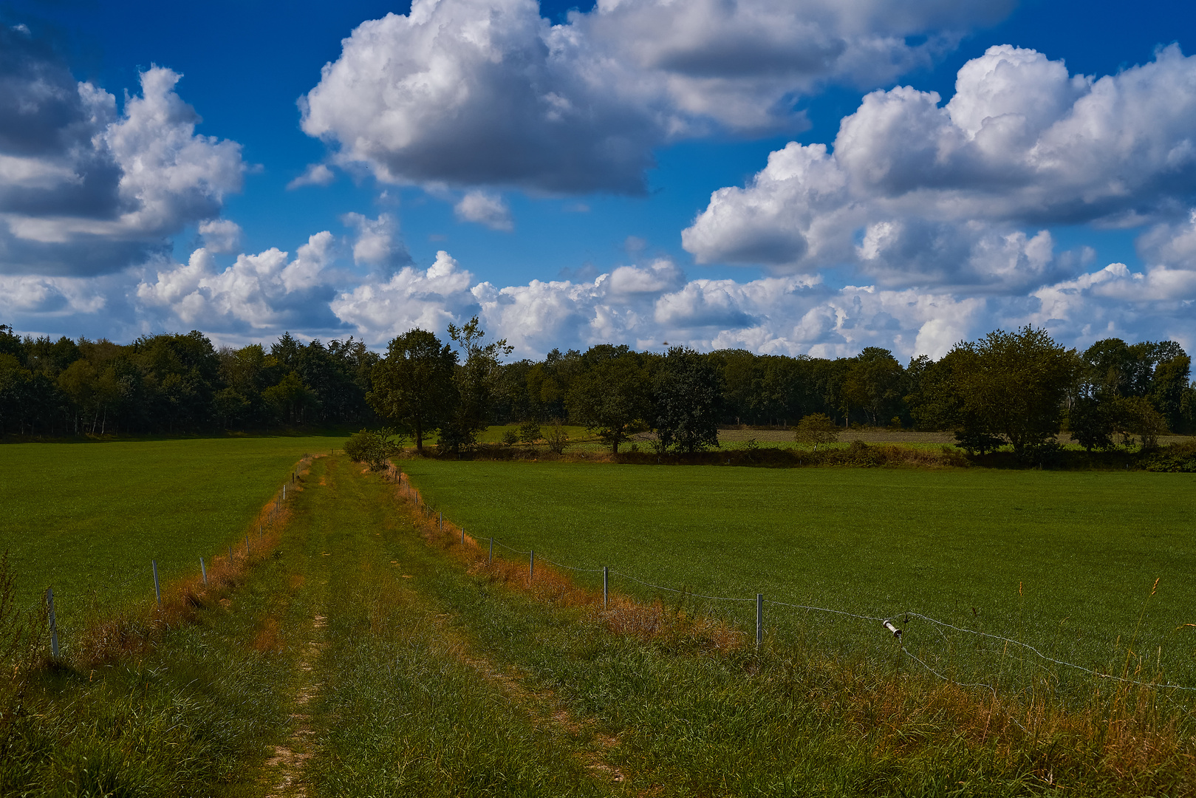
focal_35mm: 45
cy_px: 399
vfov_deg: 29.9
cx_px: 598
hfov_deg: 43.6
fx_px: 1495
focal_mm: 45
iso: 800
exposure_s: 1/8000
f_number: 5
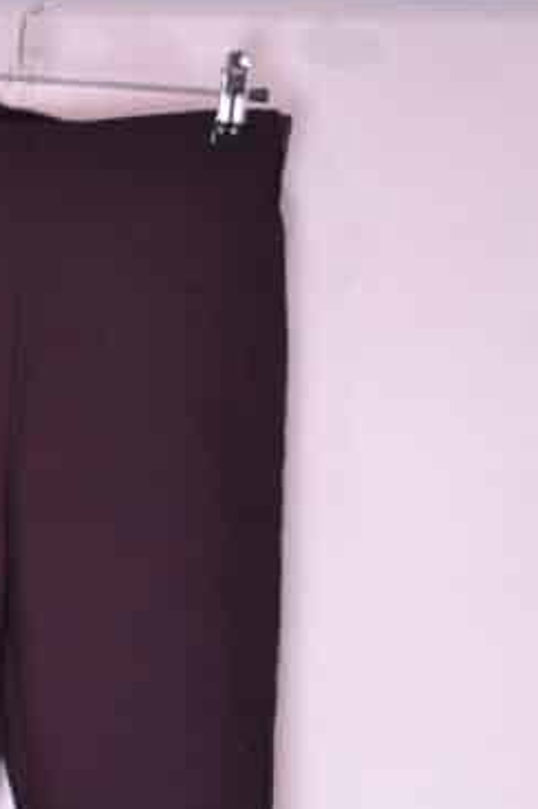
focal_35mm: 81
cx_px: 35
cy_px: 721
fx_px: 1819
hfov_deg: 16.6
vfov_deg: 24.4
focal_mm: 22
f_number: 3.8
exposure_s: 1/25
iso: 200
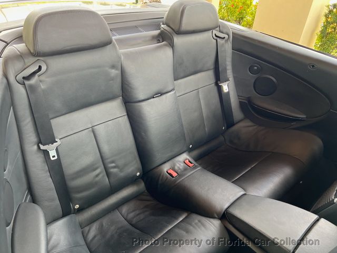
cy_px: 126
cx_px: 168
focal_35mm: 26
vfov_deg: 53.1
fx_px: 253
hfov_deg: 67.3
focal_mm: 5.7
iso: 125
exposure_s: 1/121
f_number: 1.5
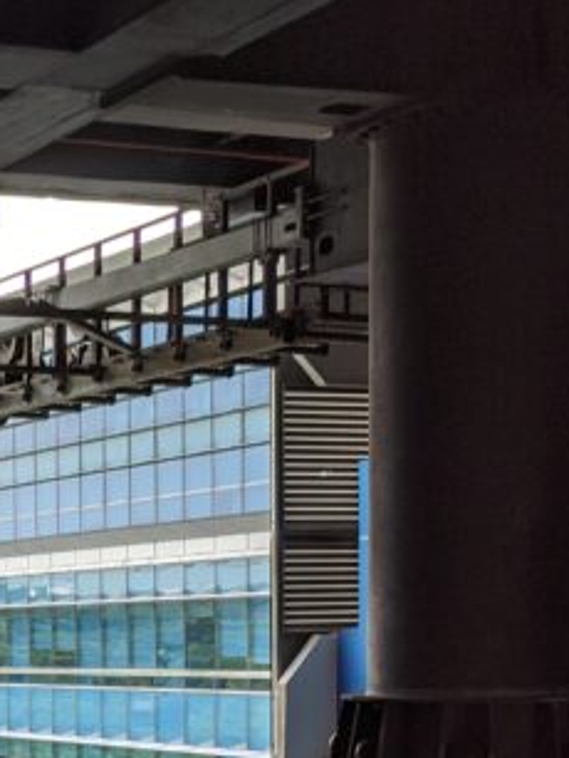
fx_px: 1904
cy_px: 822
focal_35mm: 87
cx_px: -205
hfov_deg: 16.0
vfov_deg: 21.4
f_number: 2
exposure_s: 1/322
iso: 48
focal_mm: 4.67
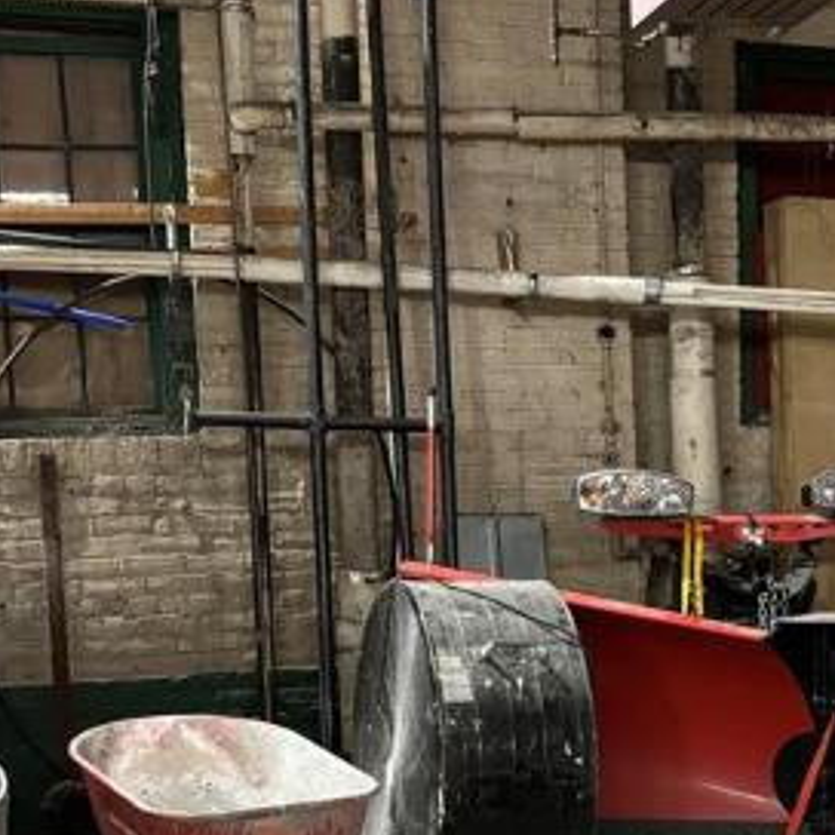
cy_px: 651
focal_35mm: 65
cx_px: 728
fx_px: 1774
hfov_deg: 25.8
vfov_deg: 26.1
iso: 500
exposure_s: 1/30
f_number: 1.6
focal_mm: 5.96
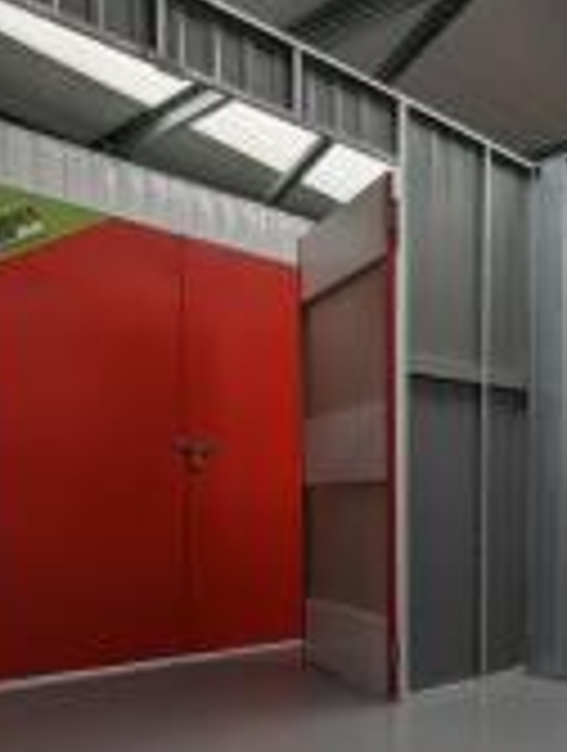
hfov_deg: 39.7
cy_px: 574
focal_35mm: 34
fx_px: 740
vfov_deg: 51.3
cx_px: 479
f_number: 2.2
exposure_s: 1/306
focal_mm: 1.95
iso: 55
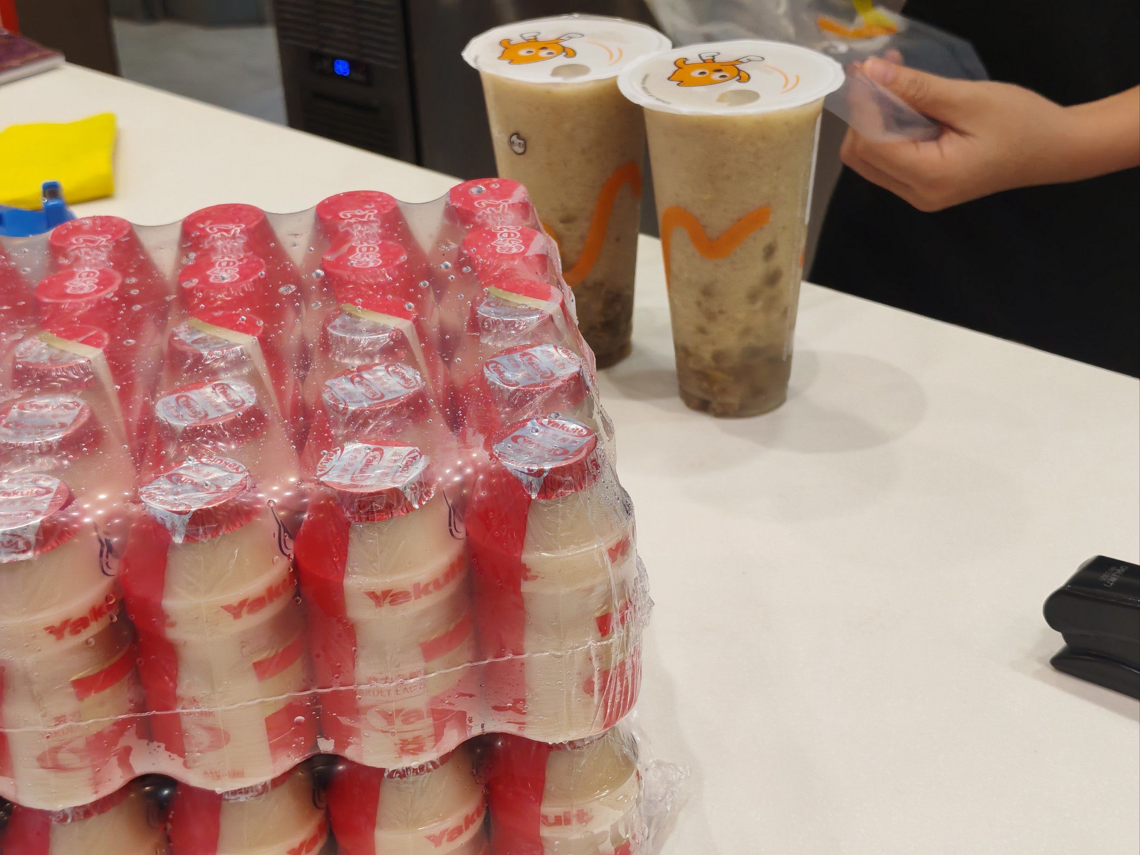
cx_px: 570
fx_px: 1778
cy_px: 428
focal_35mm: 54
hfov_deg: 35.5
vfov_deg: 27.0
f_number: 1.95
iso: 250
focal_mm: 5.52
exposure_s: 1/100
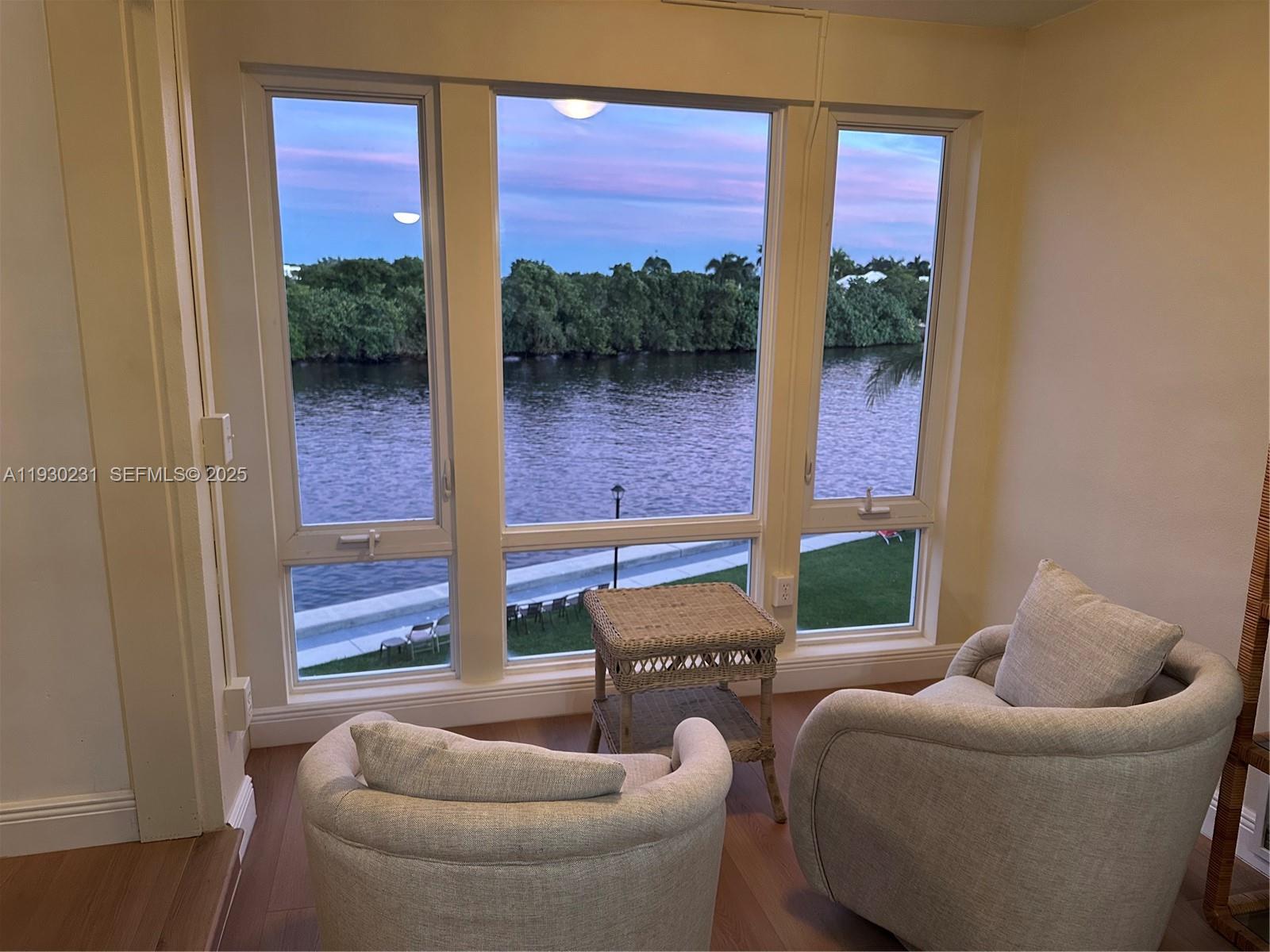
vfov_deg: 56.8
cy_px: 476
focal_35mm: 24
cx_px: 635
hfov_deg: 71.6
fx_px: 881
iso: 400
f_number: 1.78
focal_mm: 6.86
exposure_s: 1/60
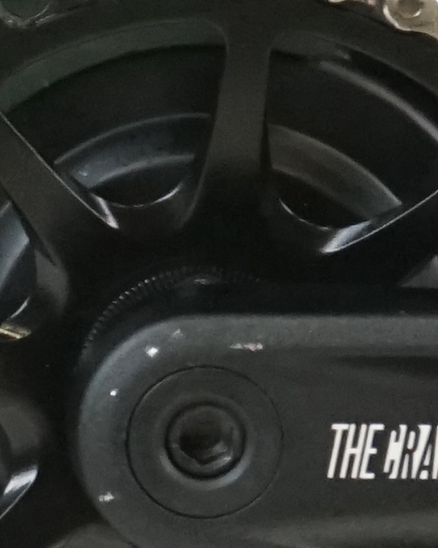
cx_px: -978
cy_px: 746
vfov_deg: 4.0
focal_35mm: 487
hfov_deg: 3.1
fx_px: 7893
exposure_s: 1/200
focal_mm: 57
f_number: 5.6
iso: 2500
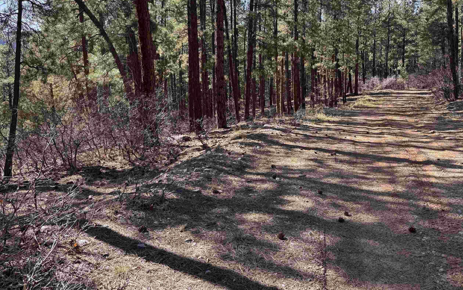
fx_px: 391
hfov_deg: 60.8
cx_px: 273
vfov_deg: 40.3
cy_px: 104
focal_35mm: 31
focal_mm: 6.76
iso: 80
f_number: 1.78
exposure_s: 1/700
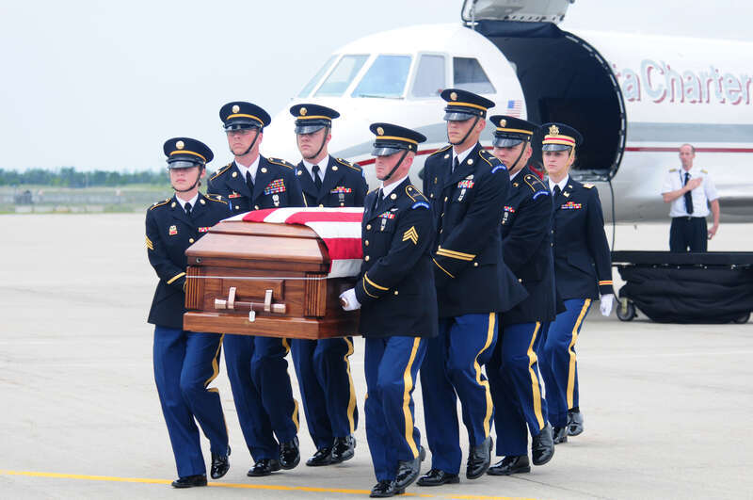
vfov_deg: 7.6
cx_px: 376
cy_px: 250
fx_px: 3760
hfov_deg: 11.4
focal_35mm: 180
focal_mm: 120
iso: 400
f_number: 6.3
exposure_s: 1/1000
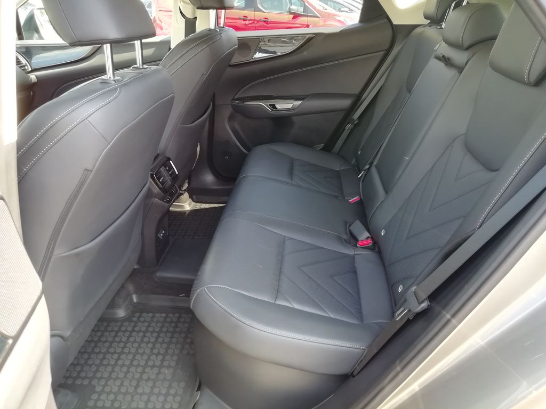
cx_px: 273
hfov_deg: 67.3
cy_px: 204
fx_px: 410
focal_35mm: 26
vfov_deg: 53.1
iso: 100
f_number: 2.2
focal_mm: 3.21
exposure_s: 1/33.3
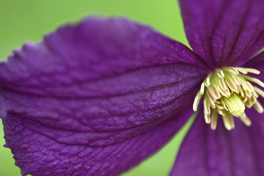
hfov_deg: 9.6
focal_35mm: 213
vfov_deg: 6.4
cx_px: 263
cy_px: 127
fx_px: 1562
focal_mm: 105
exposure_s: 1/40
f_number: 3.3
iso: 200
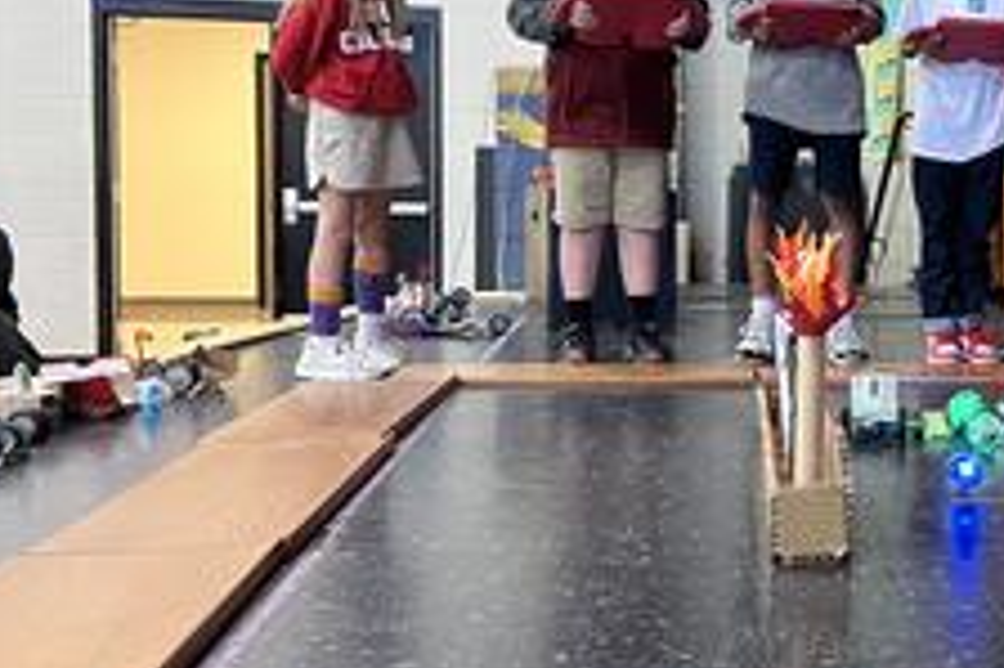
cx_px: 1022
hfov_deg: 31.7
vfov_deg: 23.3
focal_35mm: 58
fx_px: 1616
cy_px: 256
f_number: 1.5
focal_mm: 5.7
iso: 500
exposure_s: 1/60
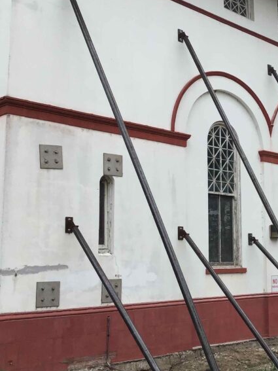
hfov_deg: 24.8
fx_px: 600
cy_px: 183
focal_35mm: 56
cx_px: 283
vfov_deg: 34.4
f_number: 2.4
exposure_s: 1/783
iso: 25
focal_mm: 3.3
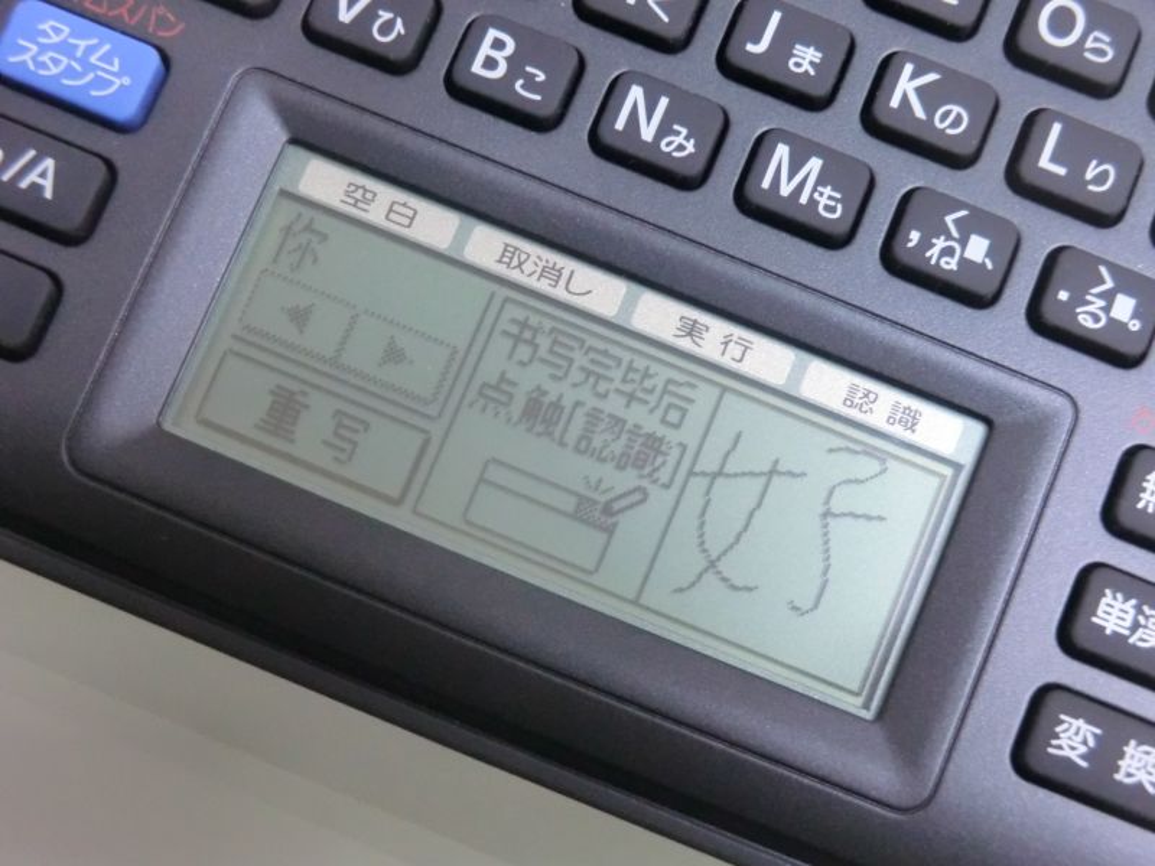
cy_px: 433
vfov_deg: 22.6
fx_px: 2169
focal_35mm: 65
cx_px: 578
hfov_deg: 29.8
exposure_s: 1/30
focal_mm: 11.6
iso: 800
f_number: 4.4
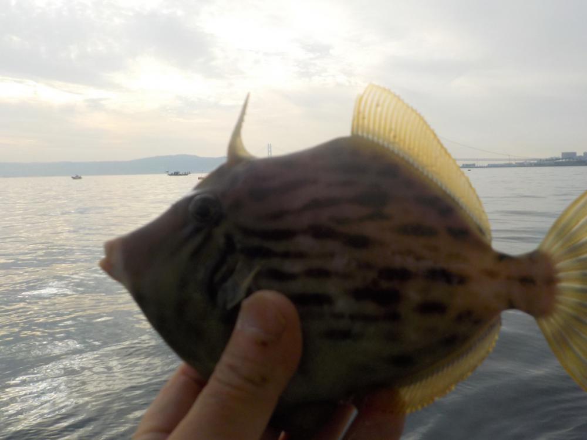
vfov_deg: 46.8
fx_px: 509
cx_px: 294
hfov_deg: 60.0
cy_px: 220
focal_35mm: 30
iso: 125
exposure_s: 1/1000
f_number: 3.3
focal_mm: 4.1
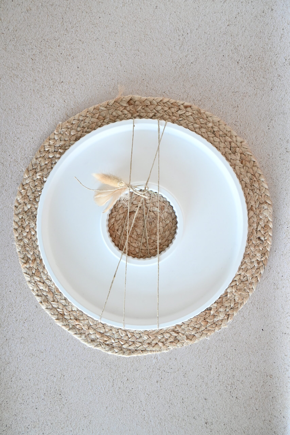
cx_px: 145
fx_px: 290
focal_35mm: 24
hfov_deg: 53.1
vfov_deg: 73.7
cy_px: 218
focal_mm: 16
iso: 1000
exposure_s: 1/60
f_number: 5
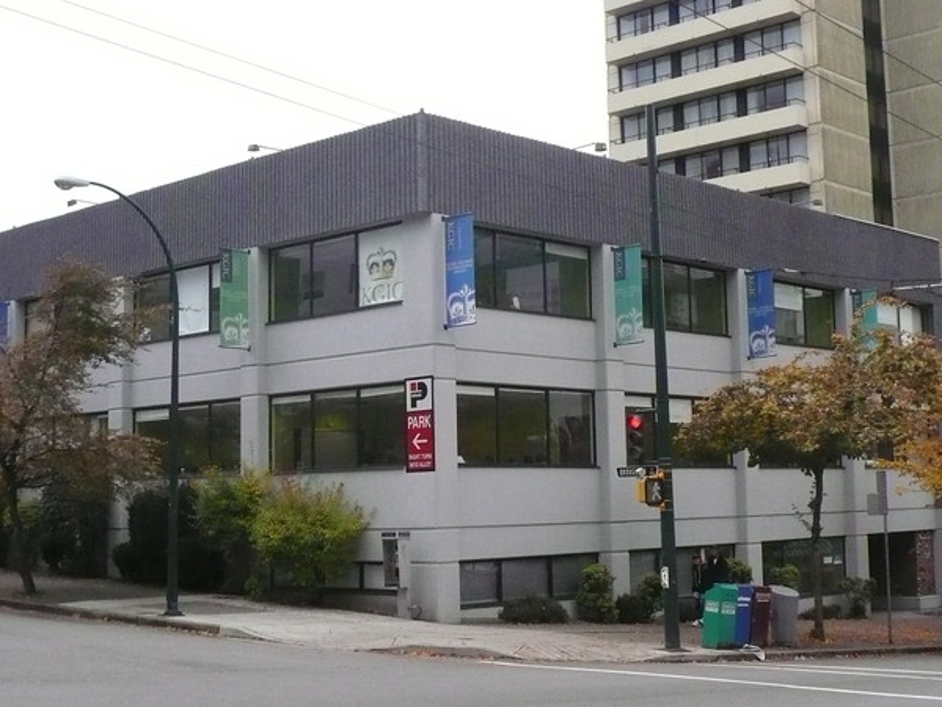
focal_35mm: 53
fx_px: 1442
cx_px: 471
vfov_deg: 27.5
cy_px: 354
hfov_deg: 36.2
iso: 400
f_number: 9
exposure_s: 1/160
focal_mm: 5.7
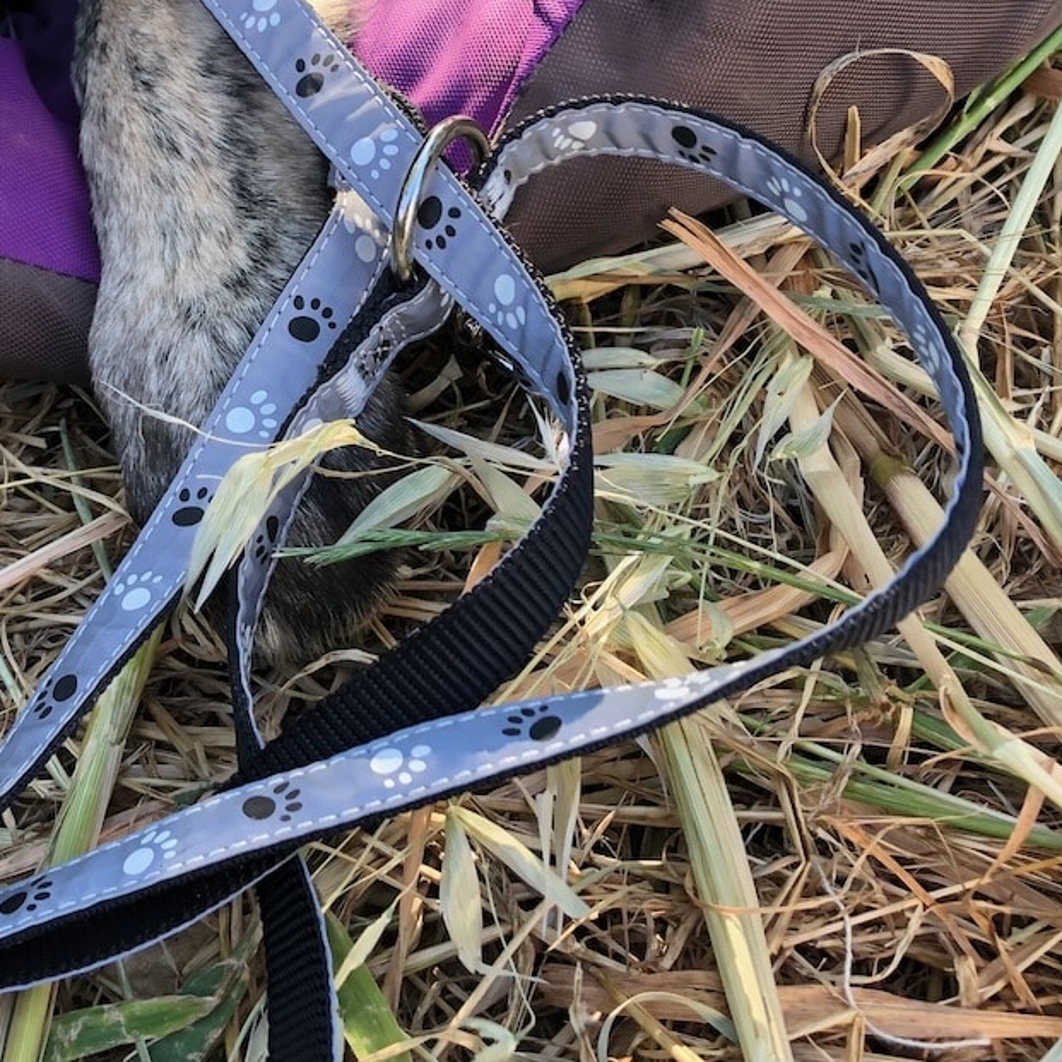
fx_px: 1770
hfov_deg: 32.7
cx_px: 246
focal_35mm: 51
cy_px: 380
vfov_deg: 33.2
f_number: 1.8
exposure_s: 1/120
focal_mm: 4
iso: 50
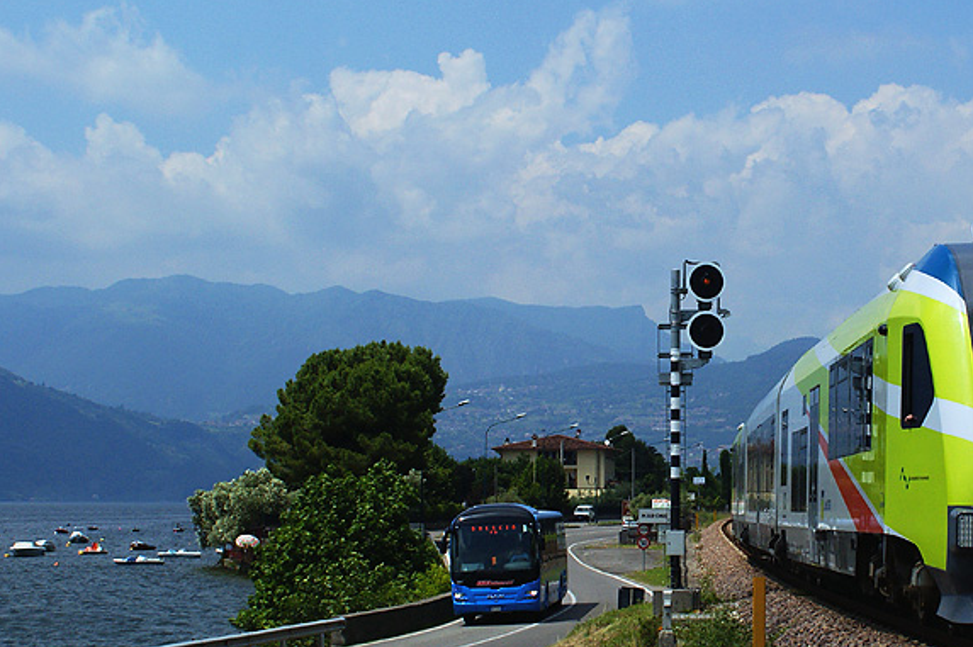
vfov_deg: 14.5
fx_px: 2536
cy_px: 326
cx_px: 744
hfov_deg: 21.5
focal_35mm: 94
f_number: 9
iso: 200
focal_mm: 35
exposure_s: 1/640
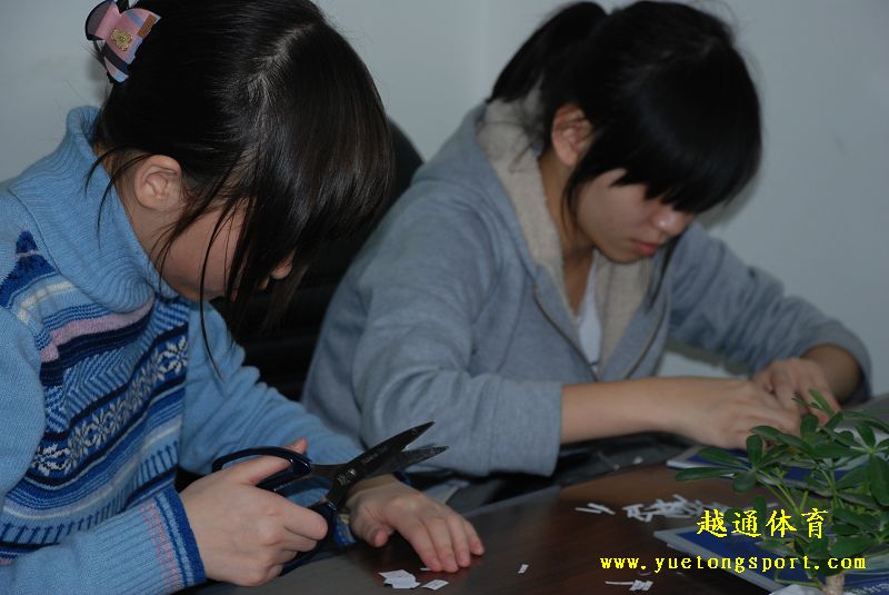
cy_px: 298
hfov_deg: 18.2
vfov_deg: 12.2
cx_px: 444
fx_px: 2781
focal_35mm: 112
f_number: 5.6
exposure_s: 1/60
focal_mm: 75
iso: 320
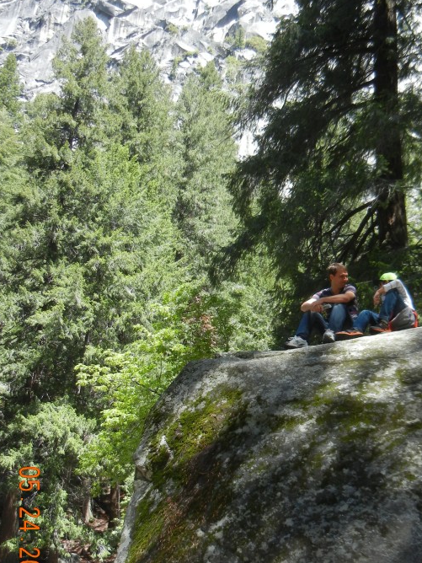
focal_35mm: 46
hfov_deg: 31.2
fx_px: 748
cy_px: 300
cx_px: 286
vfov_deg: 41.2
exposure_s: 1/247
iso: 160
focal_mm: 5.4
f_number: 3.5
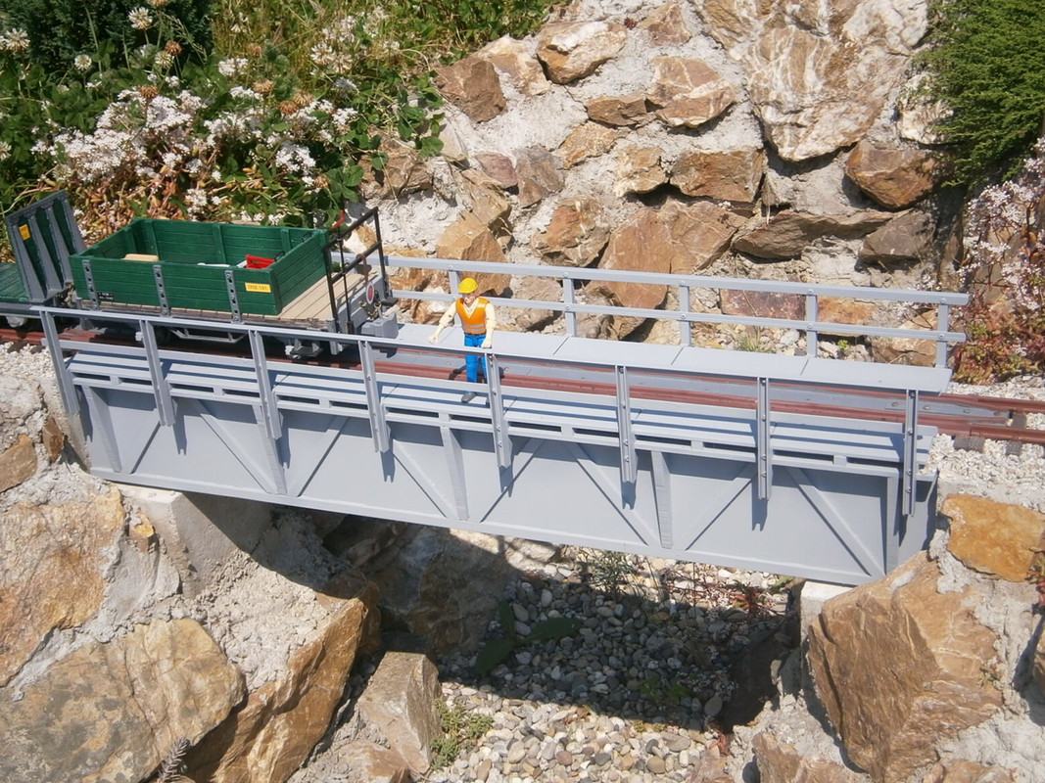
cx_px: 522
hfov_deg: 40.4
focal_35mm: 47
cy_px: 392
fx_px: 1419
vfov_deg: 30.9
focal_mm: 8.3
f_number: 3.4
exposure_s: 1/1000
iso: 80
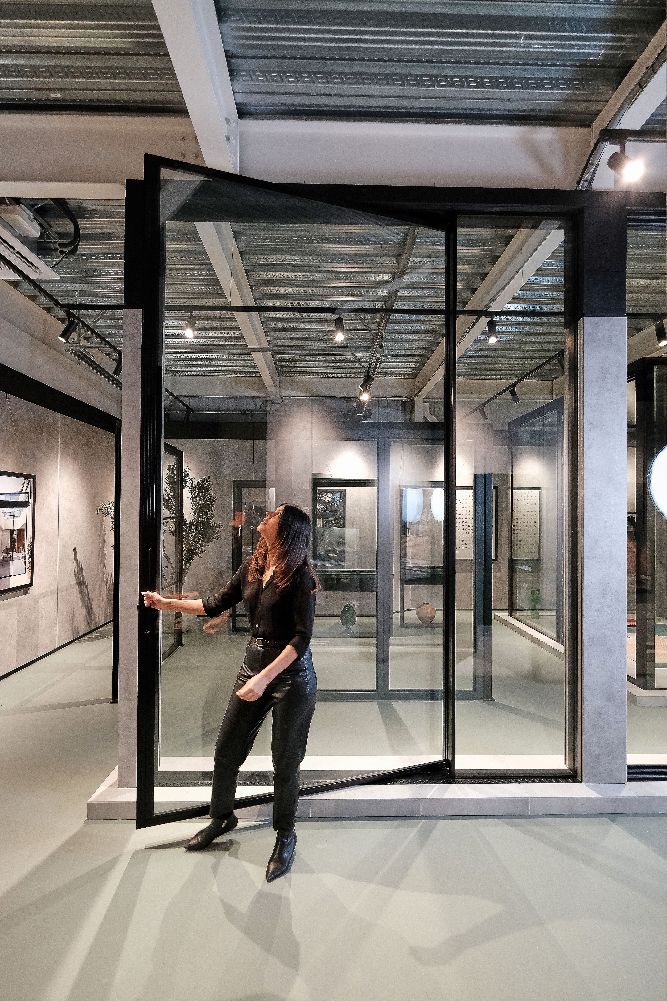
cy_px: 500
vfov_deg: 90.0
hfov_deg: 67.4
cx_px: 334
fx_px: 500
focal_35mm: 18
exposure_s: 1/80
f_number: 4
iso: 2000
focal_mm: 12
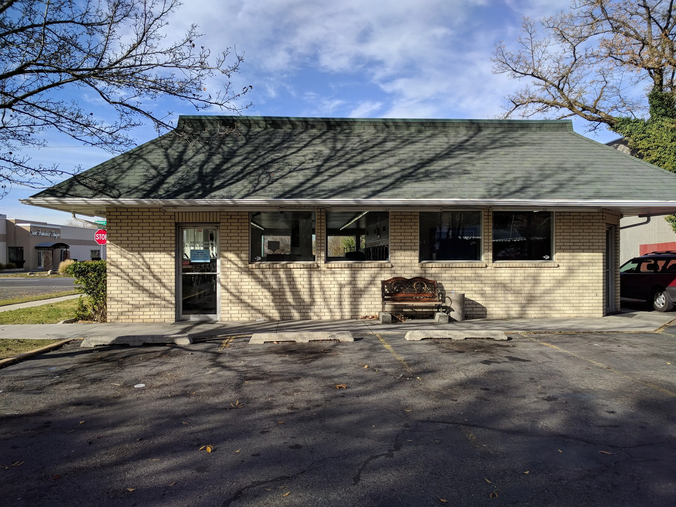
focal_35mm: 26
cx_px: 338
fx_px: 508
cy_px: 254
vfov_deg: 53.1
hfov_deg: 67.3
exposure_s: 1/1783
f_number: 2
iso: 61
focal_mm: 4.67
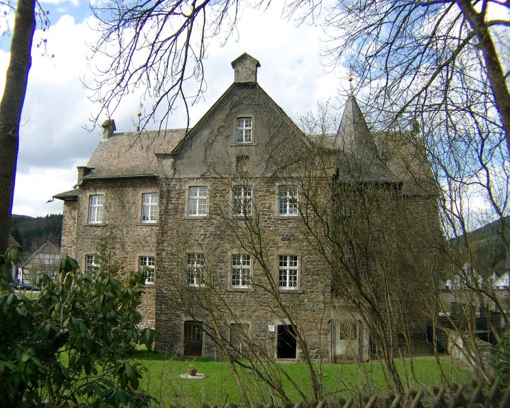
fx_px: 664
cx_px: 240
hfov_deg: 42.0
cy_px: 203
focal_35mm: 44
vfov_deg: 34.2
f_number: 4
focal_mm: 8.82
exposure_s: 1/350
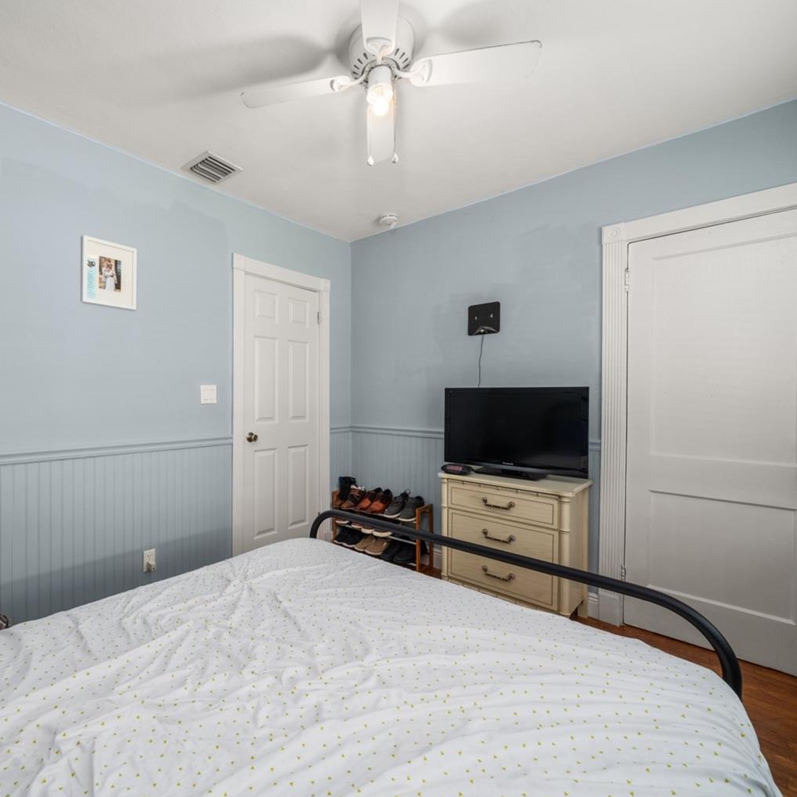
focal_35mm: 16
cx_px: 288
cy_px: 395
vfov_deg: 87.4
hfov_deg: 85.3
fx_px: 417
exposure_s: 1/2.5
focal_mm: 12
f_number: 11
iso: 400
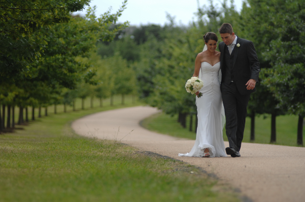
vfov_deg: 5.9
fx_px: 1967
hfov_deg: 8.9
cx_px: 152
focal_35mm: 232
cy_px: 101
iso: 400
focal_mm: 155
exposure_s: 1/500
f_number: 2.8
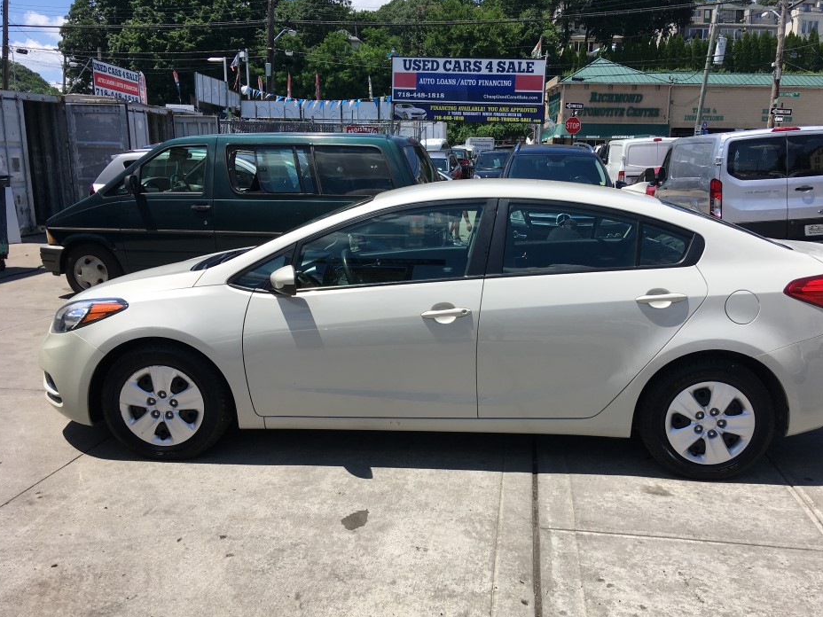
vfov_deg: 44.1
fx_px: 761
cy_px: 337
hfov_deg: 56.8
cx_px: 442
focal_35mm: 32
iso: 25
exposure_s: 1/1603
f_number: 2.2
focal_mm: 4.15
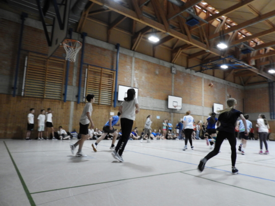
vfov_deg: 56.8
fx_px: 191
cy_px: 103
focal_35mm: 24
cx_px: 138
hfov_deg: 71.6
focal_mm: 4.3
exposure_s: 1/60
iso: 450
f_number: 3.3
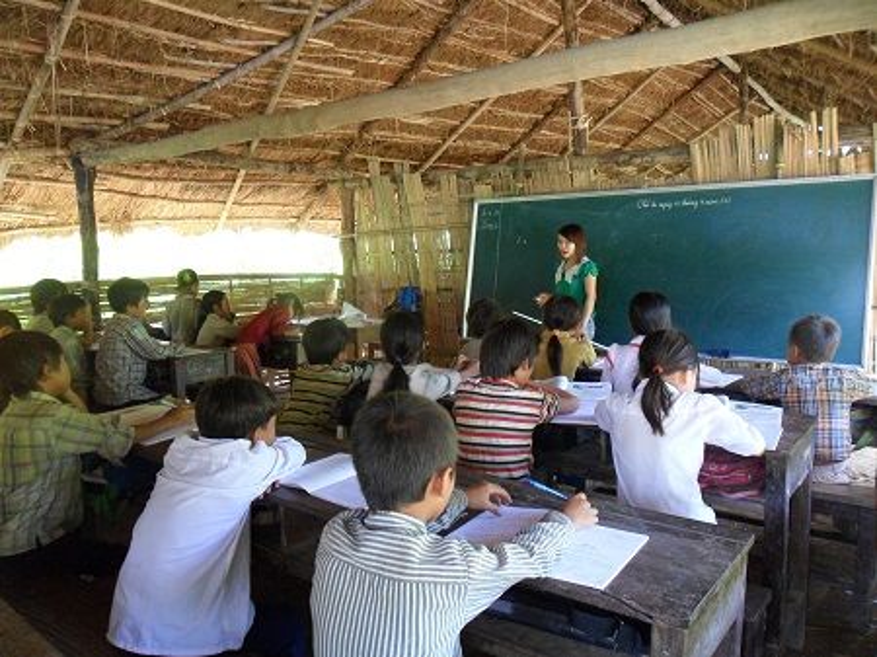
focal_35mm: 27
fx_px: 684
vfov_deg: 51.3
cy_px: 328
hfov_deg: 65.4
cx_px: 438
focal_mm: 4.9
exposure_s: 1/20
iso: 200
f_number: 3.5
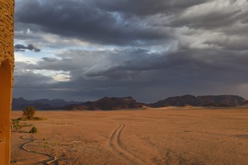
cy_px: 101
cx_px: 147
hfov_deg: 47.2
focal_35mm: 41
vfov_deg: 32.5
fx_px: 283
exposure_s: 1/320
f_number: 5.6
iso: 200
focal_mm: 30
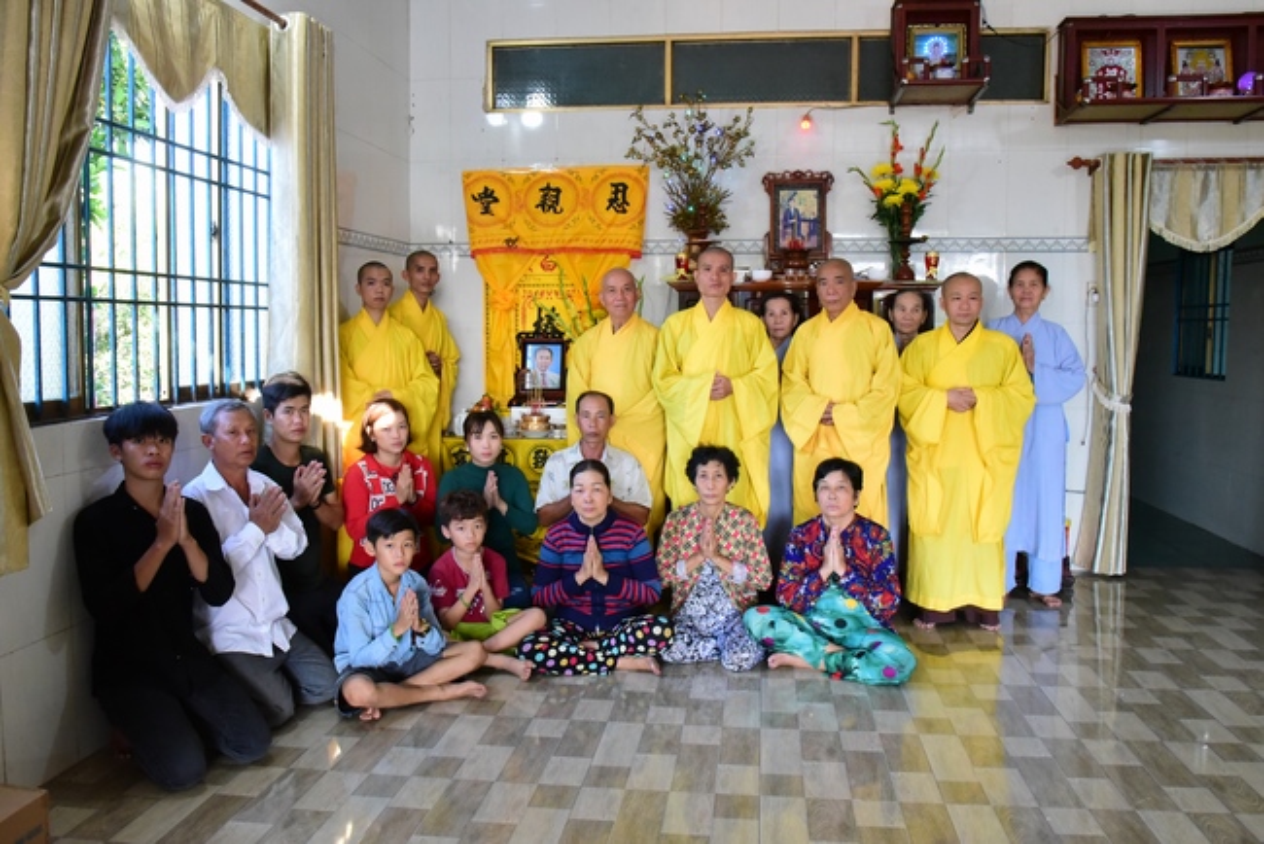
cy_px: 422
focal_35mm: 30
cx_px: 632
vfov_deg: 43.6
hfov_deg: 61.9
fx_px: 1054
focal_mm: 30
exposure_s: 1/100
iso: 9000
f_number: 13
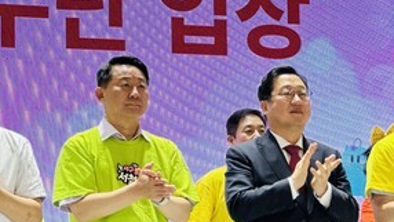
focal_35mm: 176
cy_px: 185
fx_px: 1839
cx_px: 229
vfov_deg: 6.9
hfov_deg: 12.2
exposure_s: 1/120
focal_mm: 9
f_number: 2.8
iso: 160
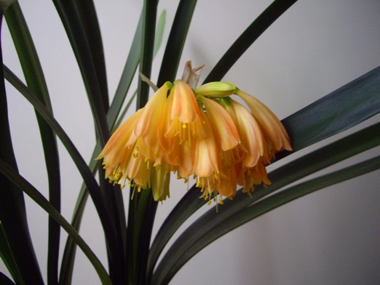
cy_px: 142
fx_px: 417
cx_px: 190
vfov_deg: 37.7
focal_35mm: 38
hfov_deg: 49.0
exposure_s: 1/15
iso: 200
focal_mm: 7.9
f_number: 2.8
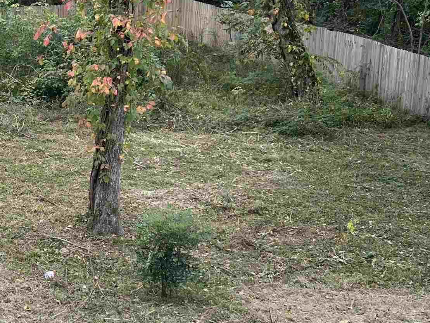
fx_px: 894
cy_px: 127
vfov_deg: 20.4
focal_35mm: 72
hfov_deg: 26.6
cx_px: 99
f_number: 1.5
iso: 40
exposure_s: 1/210
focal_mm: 5.7
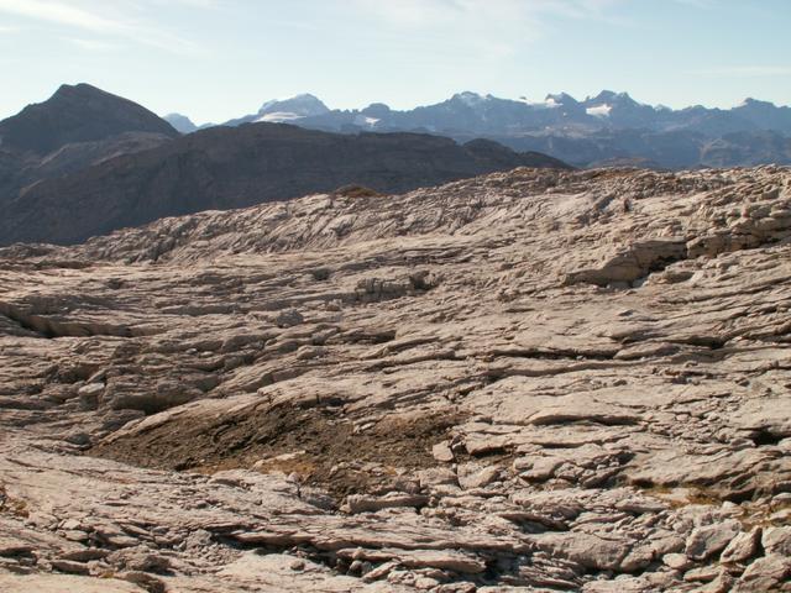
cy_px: 296
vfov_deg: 40.7
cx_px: 396
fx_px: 800
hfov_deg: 52.6
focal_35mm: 35
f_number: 7.1
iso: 50
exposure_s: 1/200
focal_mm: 5.86
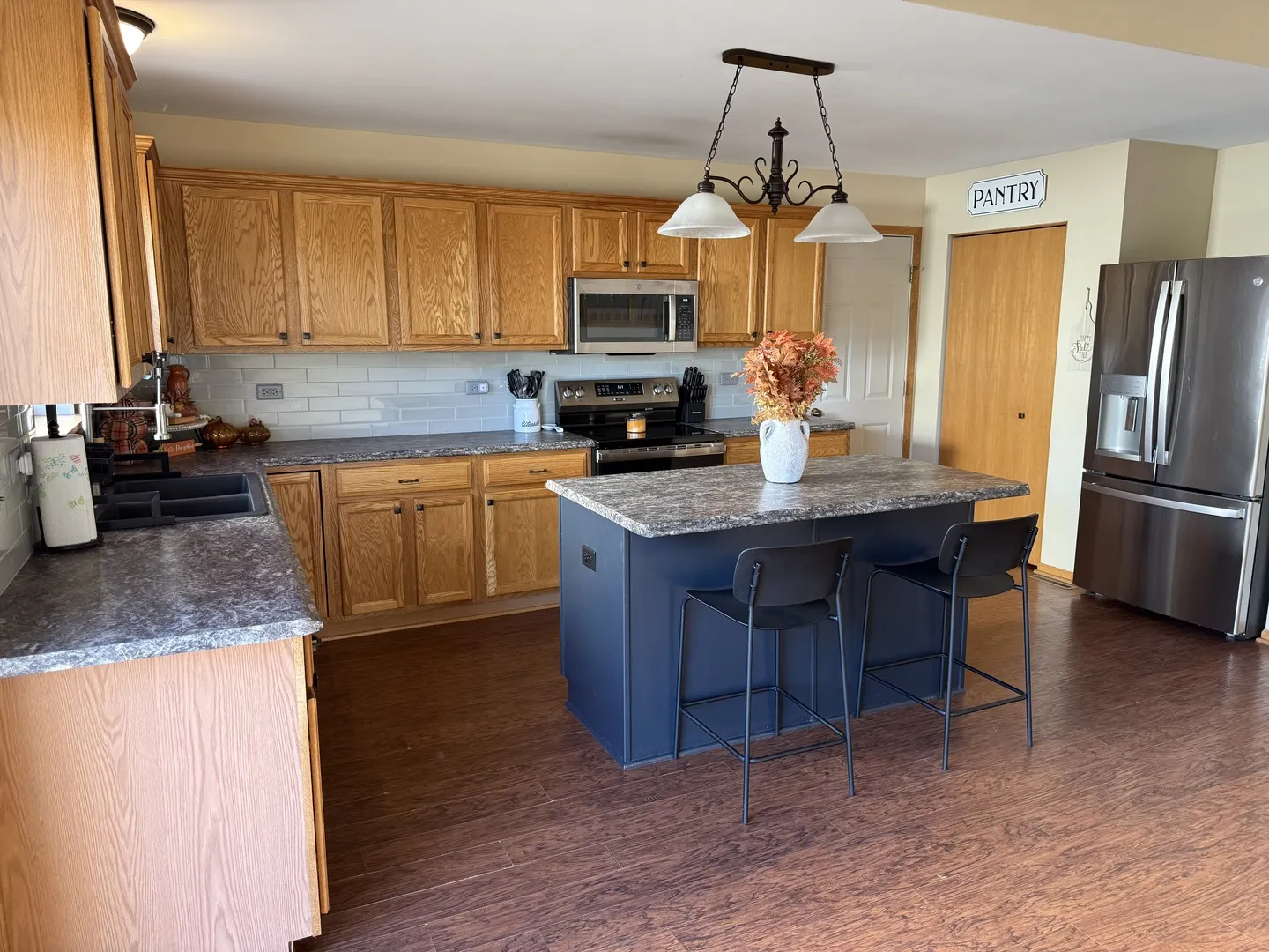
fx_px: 880
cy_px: 476
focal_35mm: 24
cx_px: 634
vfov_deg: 56.8
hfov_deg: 71.6
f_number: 1.78
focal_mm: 6.76
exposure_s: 1/85
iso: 200
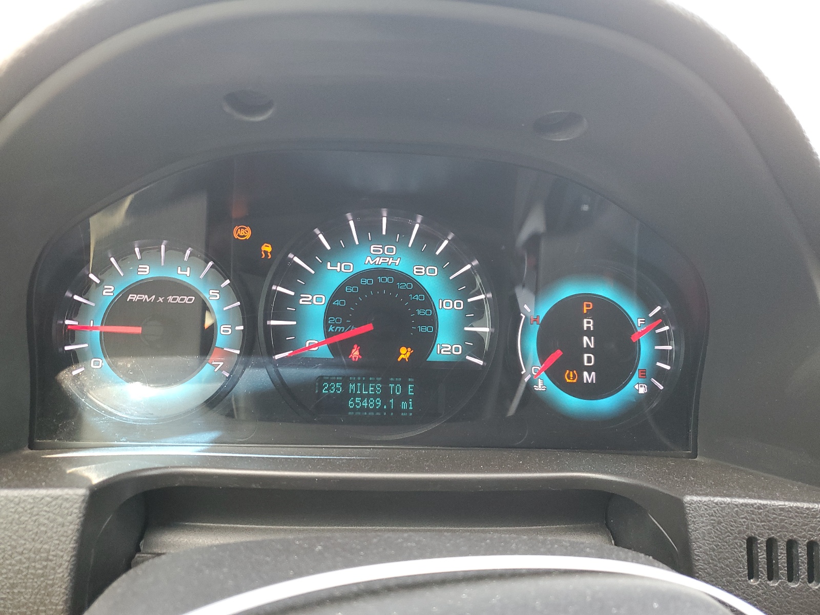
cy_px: 308
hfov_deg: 67.3
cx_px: 410
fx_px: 616
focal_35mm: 26
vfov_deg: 53.1
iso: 99
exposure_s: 1/60.2
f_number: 1.5
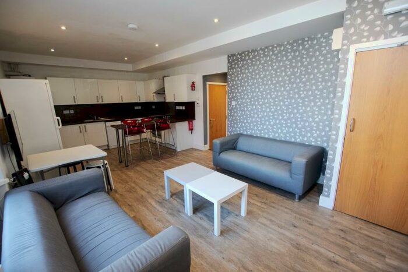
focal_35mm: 15
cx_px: 204
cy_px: 136
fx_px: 170
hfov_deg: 100.4
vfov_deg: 77.4
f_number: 3.5
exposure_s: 1/125
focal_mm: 10
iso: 1600
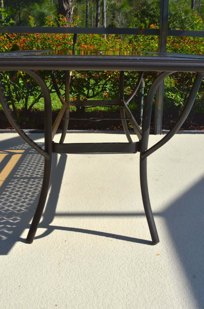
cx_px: 102
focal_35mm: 42
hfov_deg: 31.8
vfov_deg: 46.5
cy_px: 154
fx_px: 359
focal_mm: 28
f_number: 10
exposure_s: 1/400
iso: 200
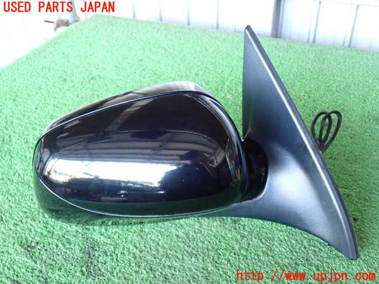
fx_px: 416
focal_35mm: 38
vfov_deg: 37.7
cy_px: 142
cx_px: 190
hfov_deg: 49.0
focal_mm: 6.83
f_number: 2.7
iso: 500
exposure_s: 1/40
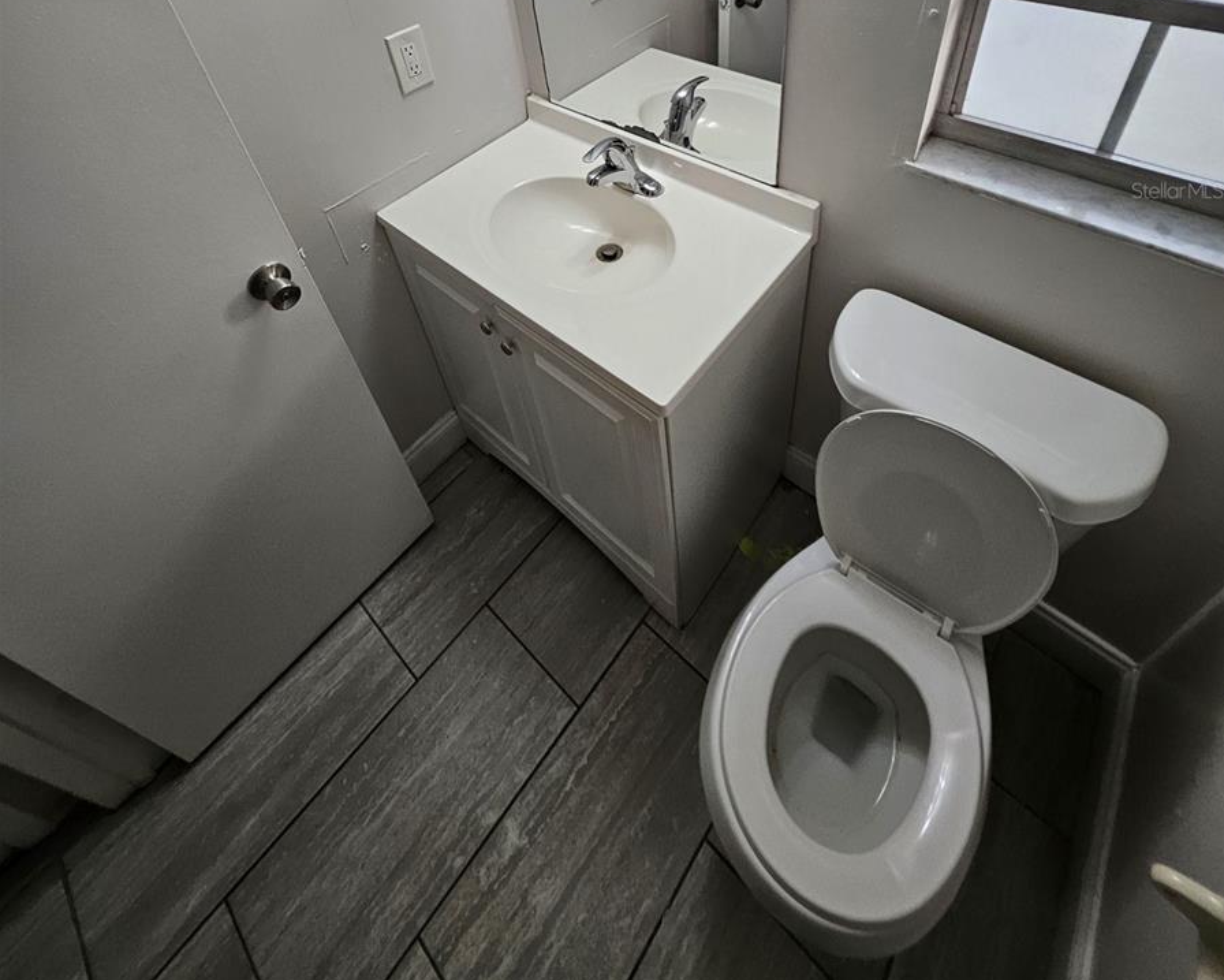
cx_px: 613
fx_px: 616
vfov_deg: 69.2
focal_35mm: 17
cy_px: 190
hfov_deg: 89.6
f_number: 2.2
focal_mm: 1.74
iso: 80
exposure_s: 1/60
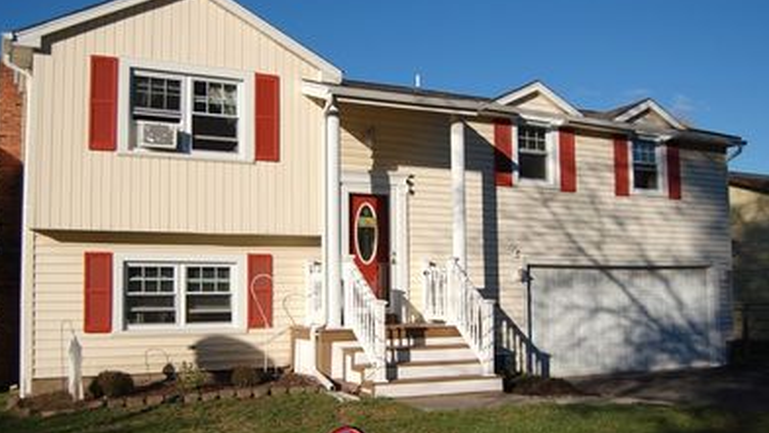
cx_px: 384
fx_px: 734
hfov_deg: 55.3
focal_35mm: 36
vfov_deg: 32.9
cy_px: 235
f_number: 3.5
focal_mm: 18
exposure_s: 1/3200
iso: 200
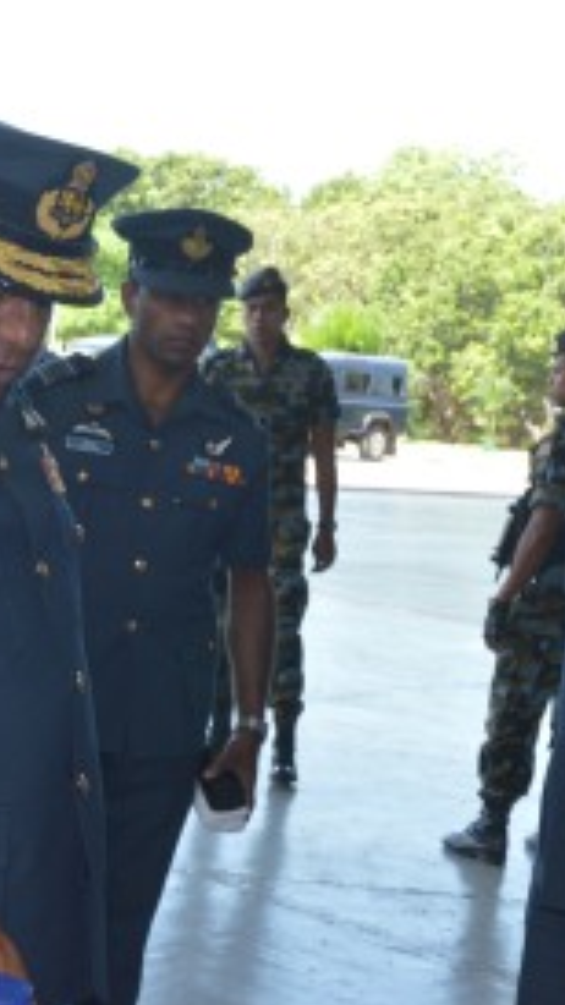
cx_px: 260
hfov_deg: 16.7
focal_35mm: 72
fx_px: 1923
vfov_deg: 29.0
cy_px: 719
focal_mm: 21
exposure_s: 1/60
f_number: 6.3
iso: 200
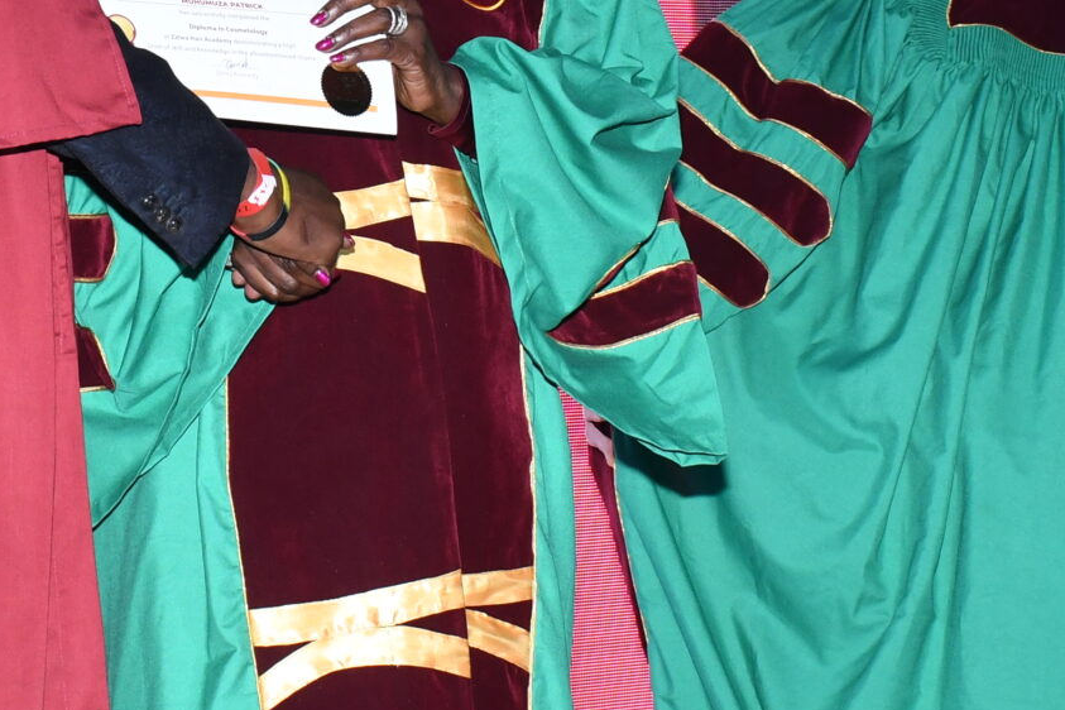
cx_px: 216
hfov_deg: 11.8
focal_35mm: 173
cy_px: 37
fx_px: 5118
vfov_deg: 7.9
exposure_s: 1/400
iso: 800
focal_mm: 38
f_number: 7.1
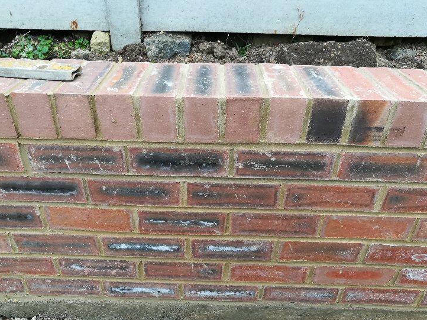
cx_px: 210
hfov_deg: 65.3
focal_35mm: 27
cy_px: 156
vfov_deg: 51.3
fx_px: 333
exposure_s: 1/50
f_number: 2.2
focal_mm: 3.83
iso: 80
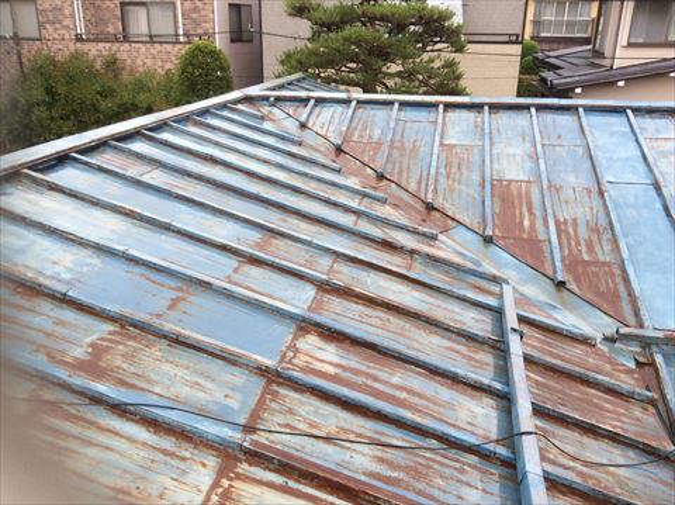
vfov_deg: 44.1
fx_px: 623
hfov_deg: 56.9
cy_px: 252
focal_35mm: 32
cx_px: 338
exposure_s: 1/120
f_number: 2.4
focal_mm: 3.3
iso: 32
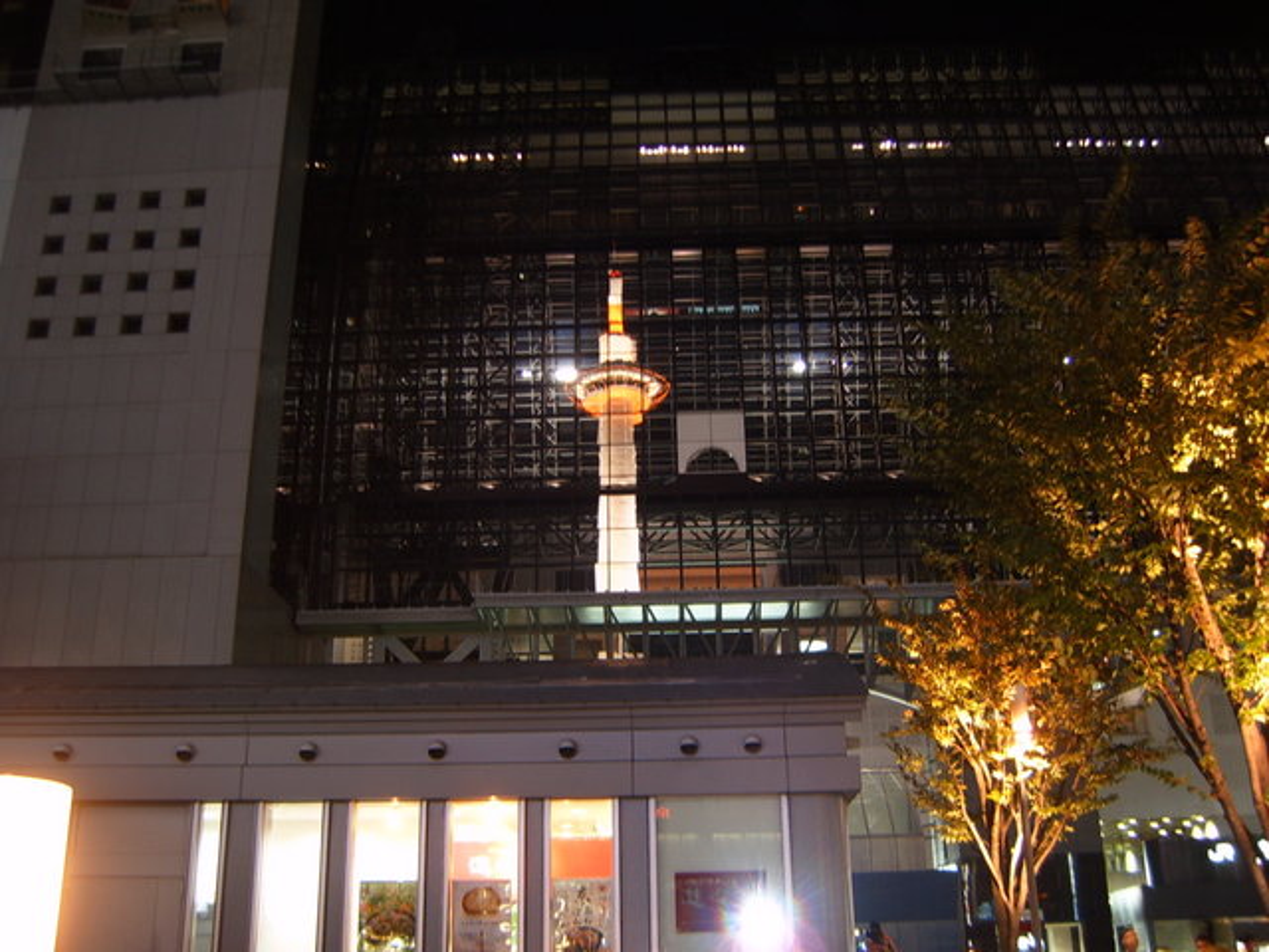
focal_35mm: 37
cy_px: 476
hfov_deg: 50.1
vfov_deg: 38.7
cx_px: 634
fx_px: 1356
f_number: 2.9
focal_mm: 6.2
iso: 50
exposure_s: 1
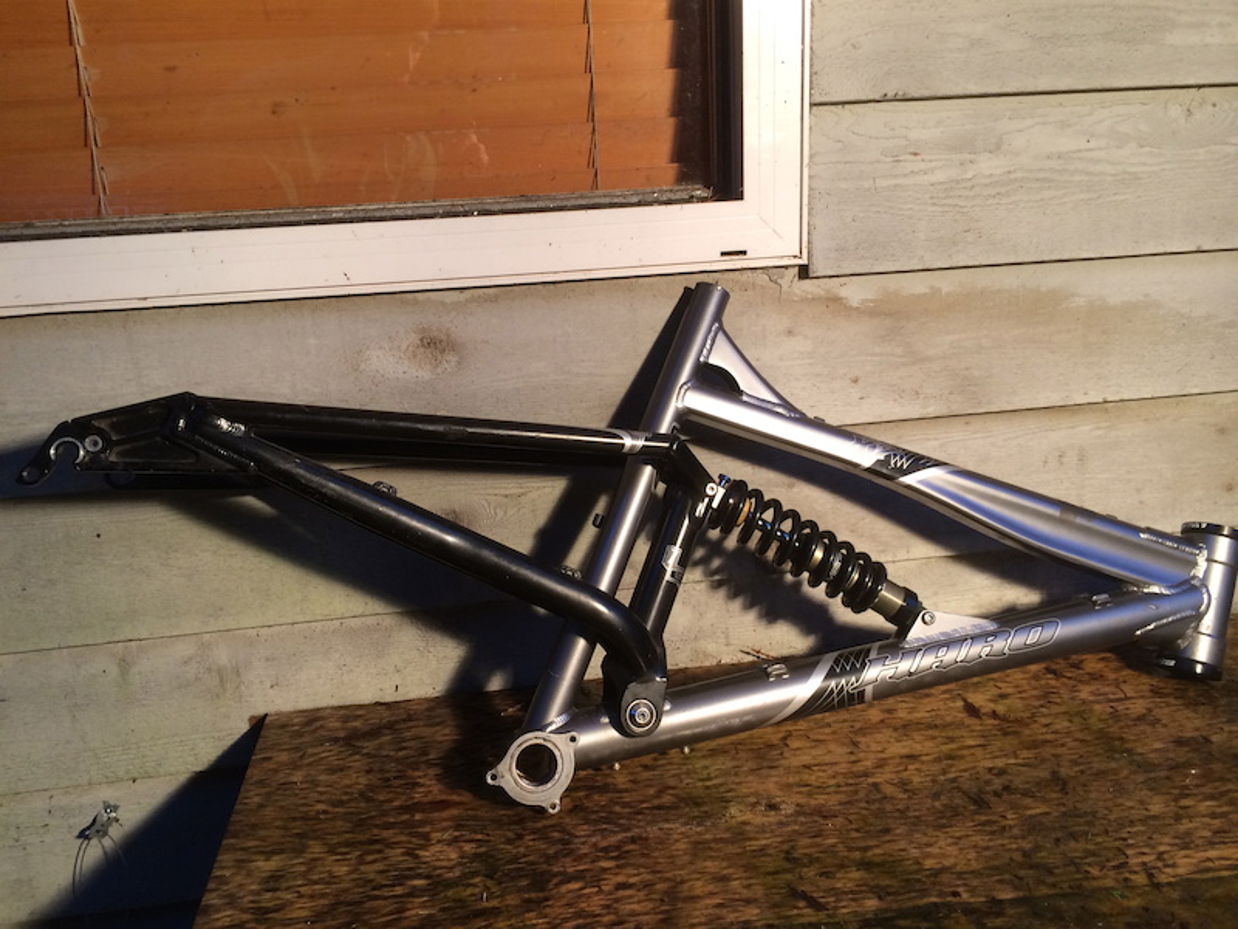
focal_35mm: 29
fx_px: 1037
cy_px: 464
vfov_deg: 48.2
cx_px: 619
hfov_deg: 61.7
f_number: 2.2
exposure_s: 1/30
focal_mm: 4.15
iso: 80
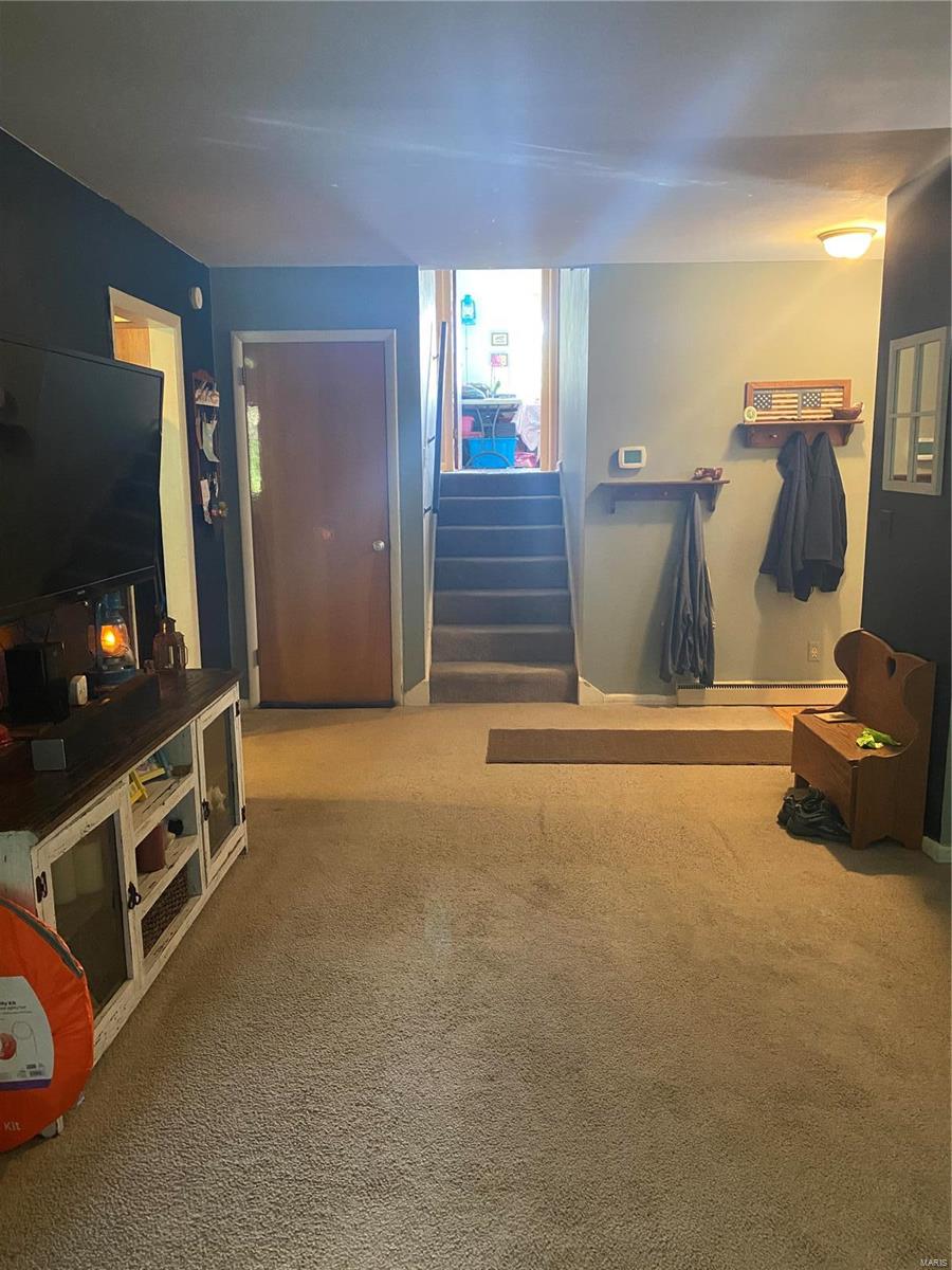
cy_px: 635
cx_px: 476
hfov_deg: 53.1
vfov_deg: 67.3
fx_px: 953
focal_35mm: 26
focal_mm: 4.25
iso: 500
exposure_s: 1/40
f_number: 1.8
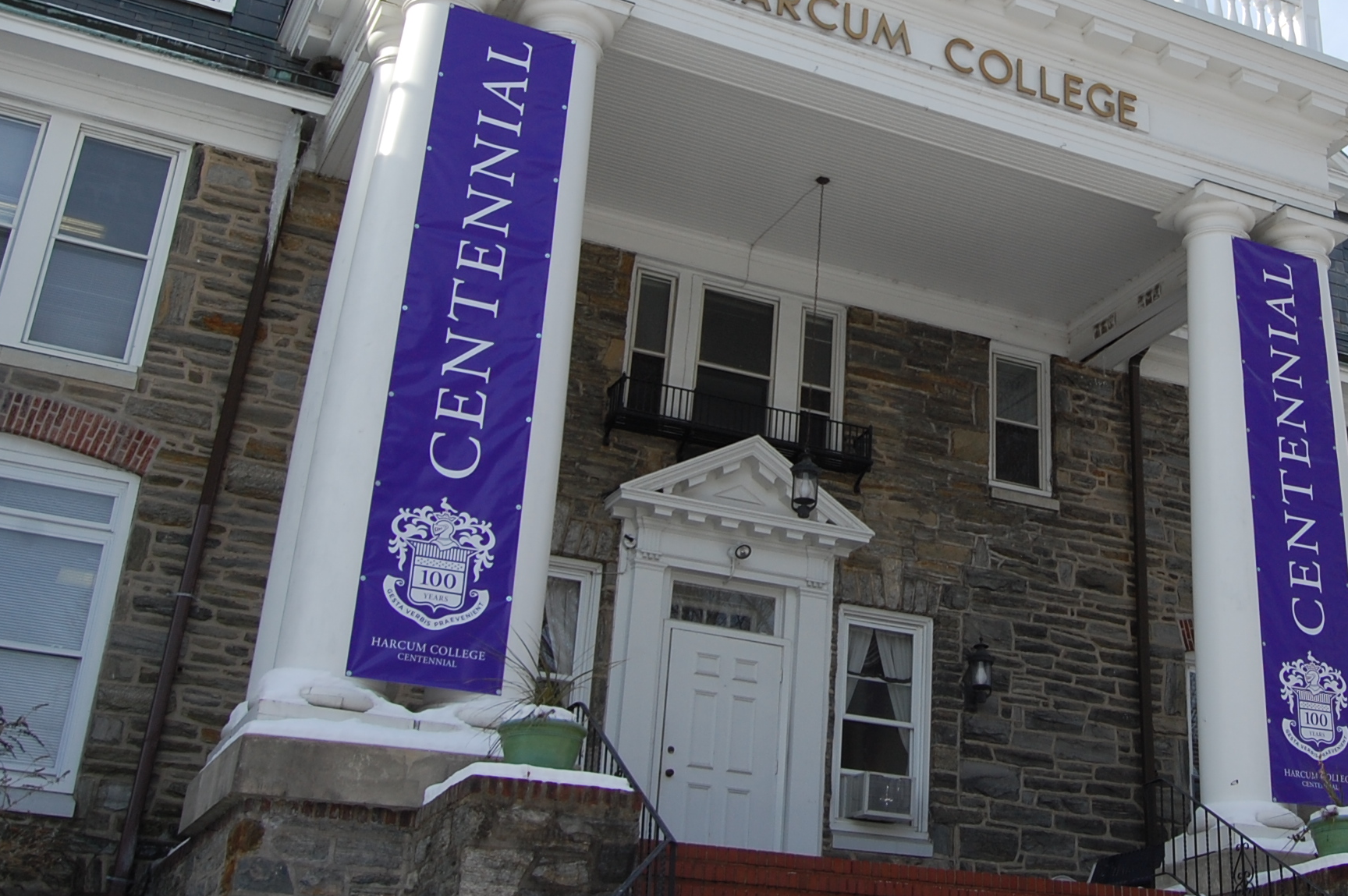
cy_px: 192
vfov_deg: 28.1
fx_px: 1758
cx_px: 964
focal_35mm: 47
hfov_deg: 41.1
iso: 200
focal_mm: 18
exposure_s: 1/320
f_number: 9
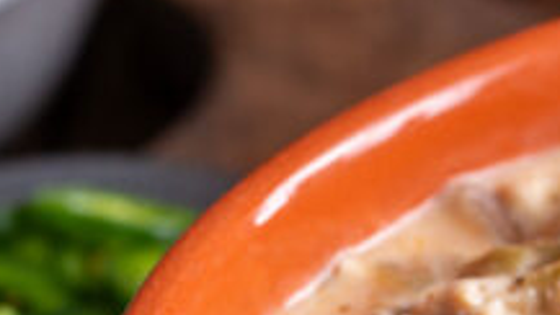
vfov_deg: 5.4
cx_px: 681
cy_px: 262
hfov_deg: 9.5
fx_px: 3311
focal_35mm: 223
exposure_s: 1/160
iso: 250
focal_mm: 60
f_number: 8
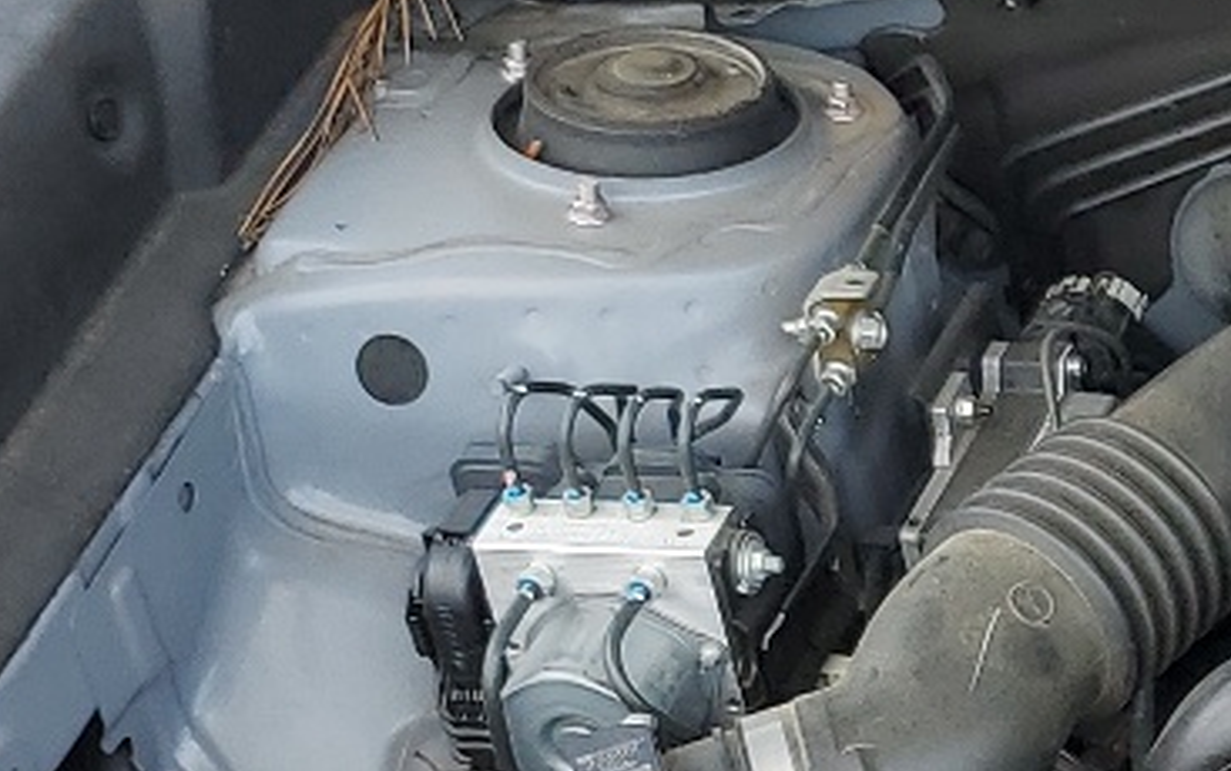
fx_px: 4029
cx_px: 1949
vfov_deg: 10.9
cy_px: 516
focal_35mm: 120
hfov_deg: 15.7
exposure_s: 1/526
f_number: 1.5
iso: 50
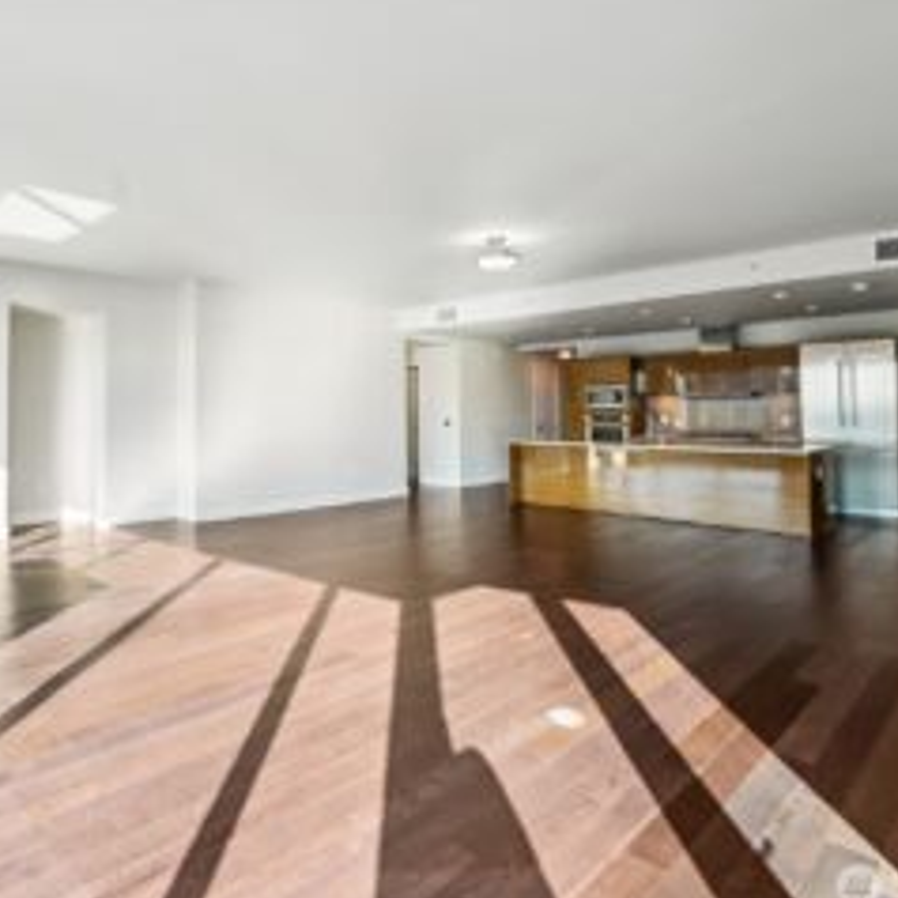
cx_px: 298
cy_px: 417
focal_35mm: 20
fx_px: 587
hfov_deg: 72.5
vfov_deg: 74.7
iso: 200
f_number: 8
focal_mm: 14
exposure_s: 1/250
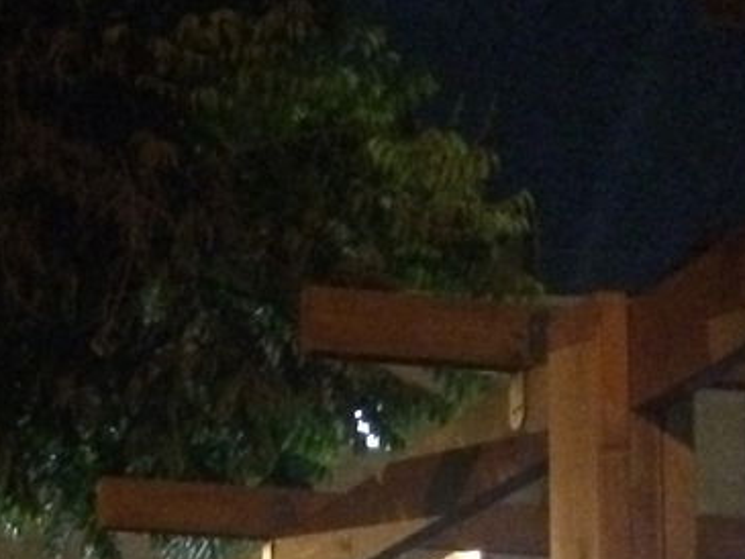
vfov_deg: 12.1
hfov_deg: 16.6
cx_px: -53
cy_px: 904
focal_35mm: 115
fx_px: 2476
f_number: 2.2
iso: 1250
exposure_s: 1/15
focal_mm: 4.12
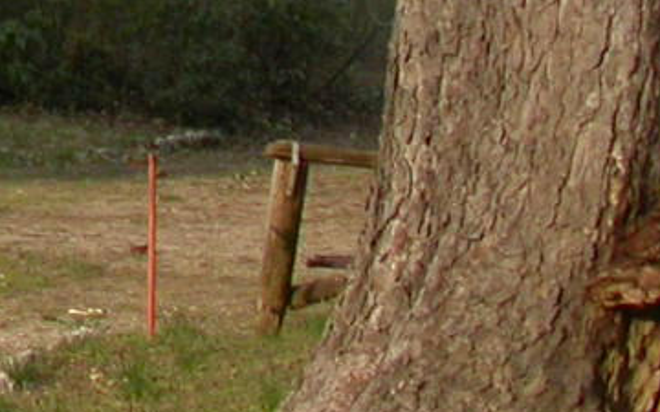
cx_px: -764
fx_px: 3220
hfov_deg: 10.5
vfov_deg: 6.9
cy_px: -617
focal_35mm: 179
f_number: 6
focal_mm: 7.85
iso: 100
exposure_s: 1/194
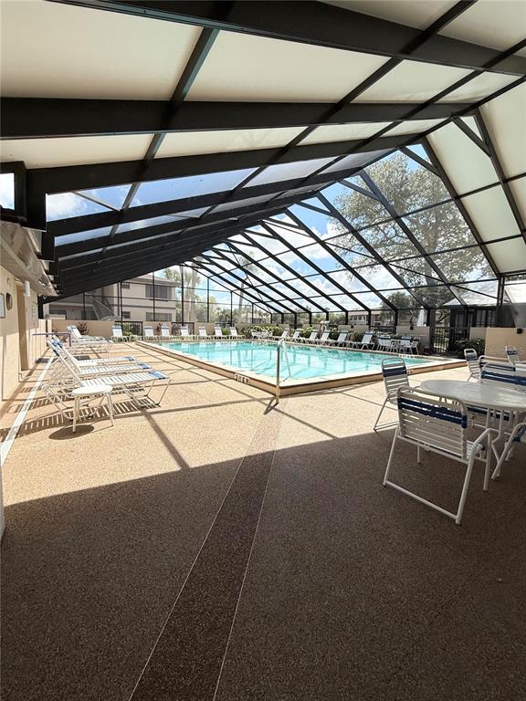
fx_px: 284
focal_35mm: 14
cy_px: 350
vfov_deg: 102.1
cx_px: 263
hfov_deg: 85.7
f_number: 2.2
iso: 50
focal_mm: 2.22
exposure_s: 1/1464
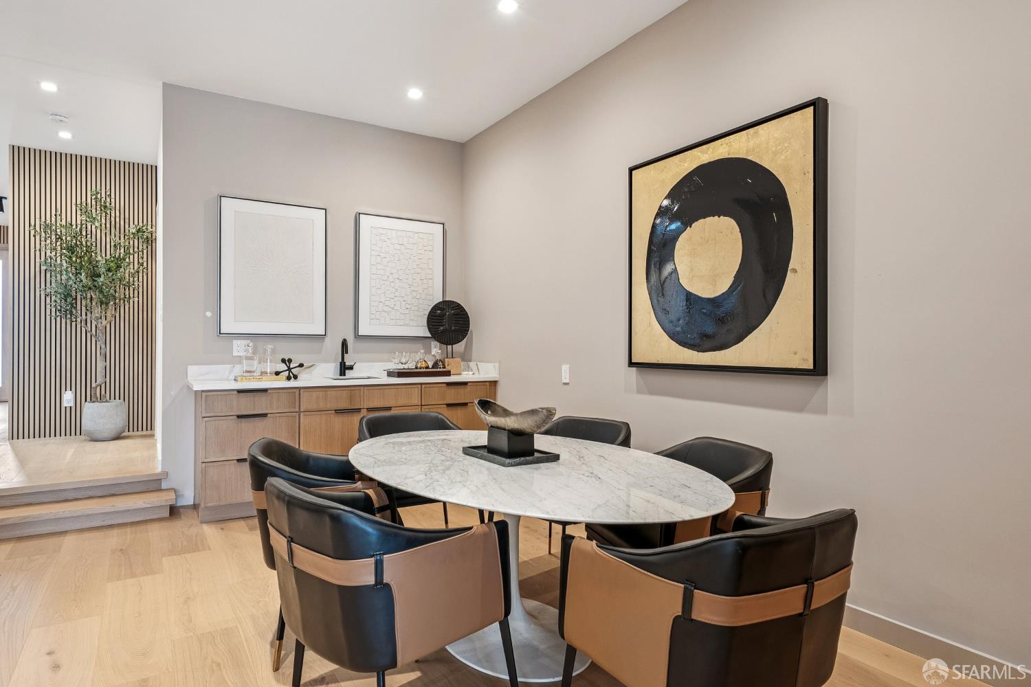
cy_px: 344
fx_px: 601
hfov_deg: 81.2
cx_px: 516
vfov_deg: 59.5
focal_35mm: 21
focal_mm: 21
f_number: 8
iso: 640
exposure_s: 1/10
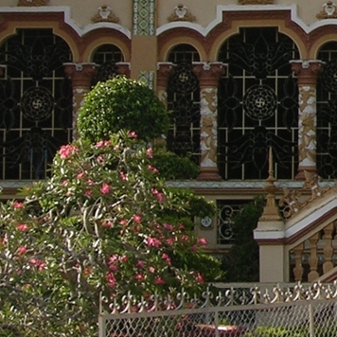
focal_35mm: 174
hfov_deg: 9.7
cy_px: -12
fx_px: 1916
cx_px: 513
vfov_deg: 10.0
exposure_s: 1/163
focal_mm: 8.9
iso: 50
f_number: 5.6
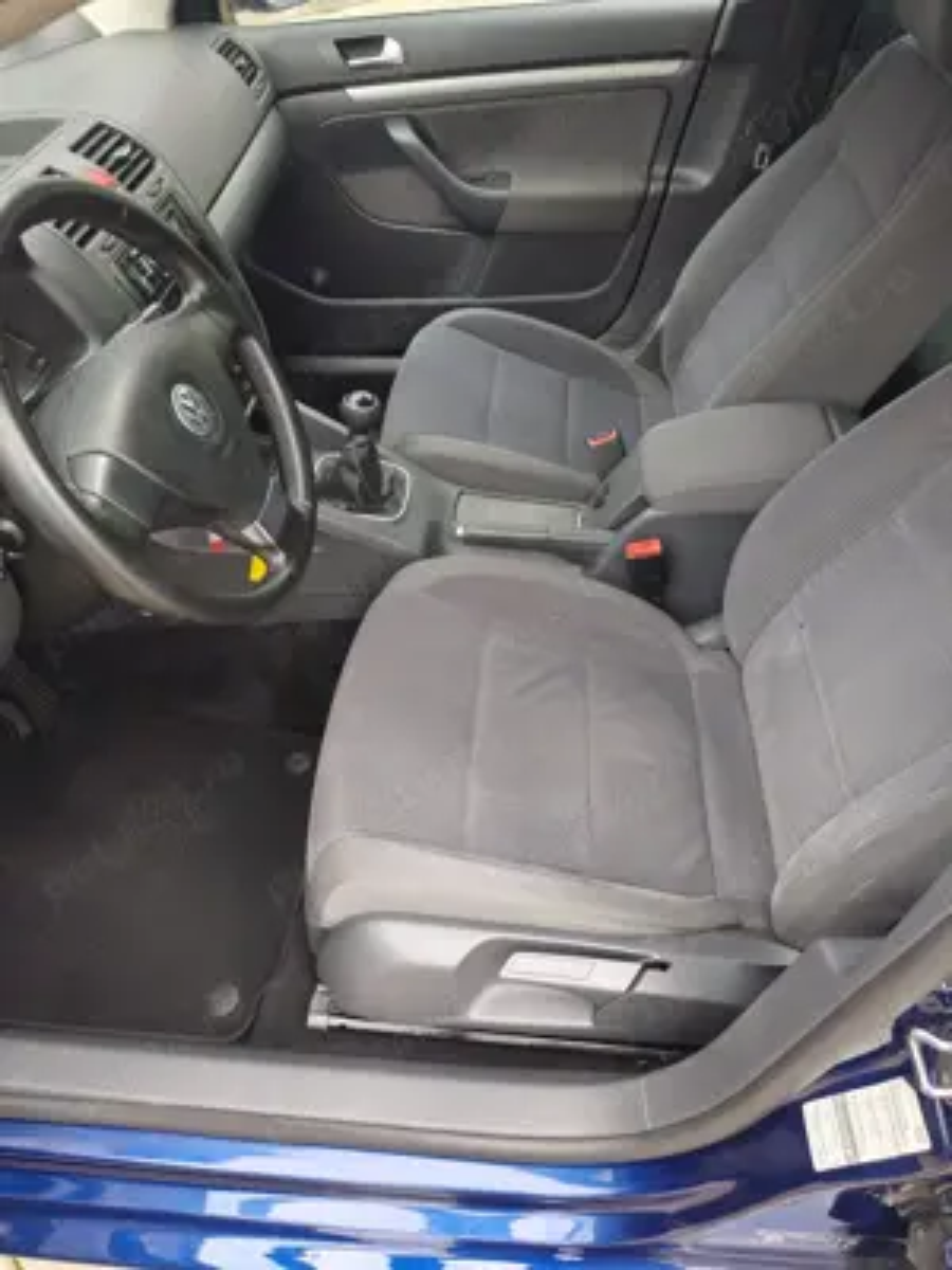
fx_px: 843
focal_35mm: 23
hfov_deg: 58.9
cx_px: 476
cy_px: 635
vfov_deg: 73.9
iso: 200
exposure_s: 1/100
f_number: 1.65
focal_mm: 6.19
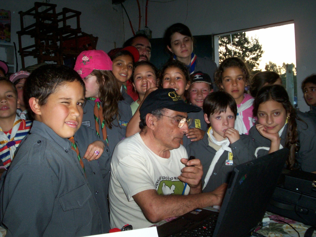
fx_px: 329
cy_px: 118
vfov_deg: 39.7
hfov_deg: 51.4
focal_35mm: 36
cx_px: 158
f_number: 4.5
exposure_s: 1/64
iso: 140
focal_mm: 5.9
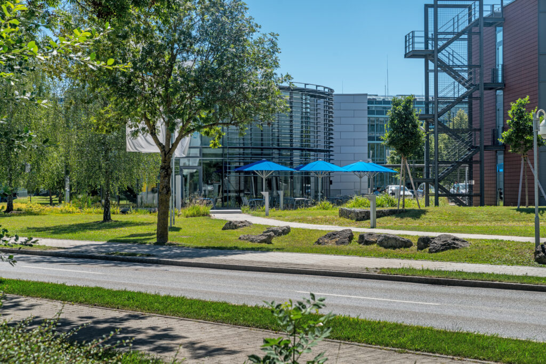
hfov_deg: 28.8
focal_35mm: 70
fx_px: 1062
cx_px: 273
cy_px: 182
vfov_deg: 19.5
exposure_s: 1/125
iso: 100
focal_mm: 70
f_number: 10
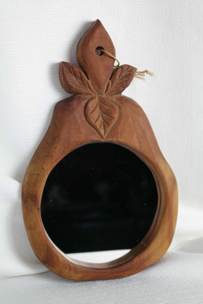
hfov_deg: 19.7
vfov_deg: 29.2
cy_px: 152
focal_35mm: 69
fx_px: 584
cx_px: 102
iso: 1600
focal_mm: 45
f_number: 5.6
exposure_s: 1/80
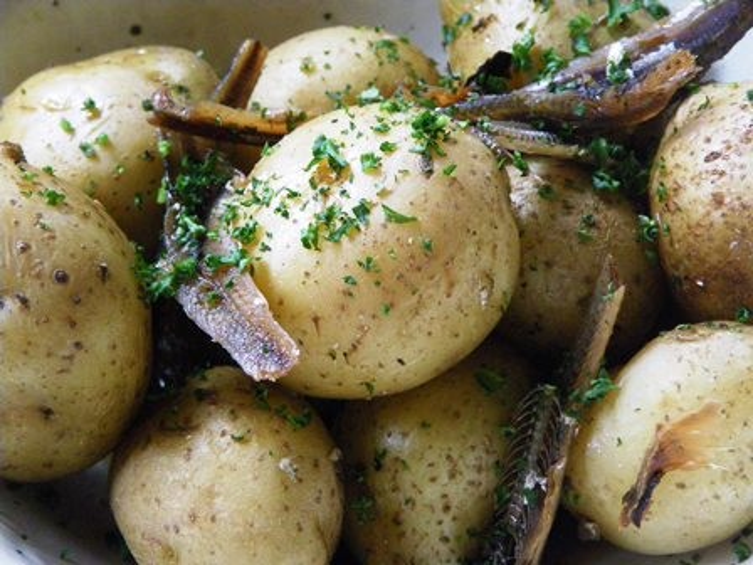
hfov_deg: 31.2
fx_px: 1349
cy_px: 282
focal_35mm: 62
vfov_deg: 23.7
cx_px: 376
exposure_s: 1/50
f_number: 4.6
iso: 800
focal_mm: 11.1
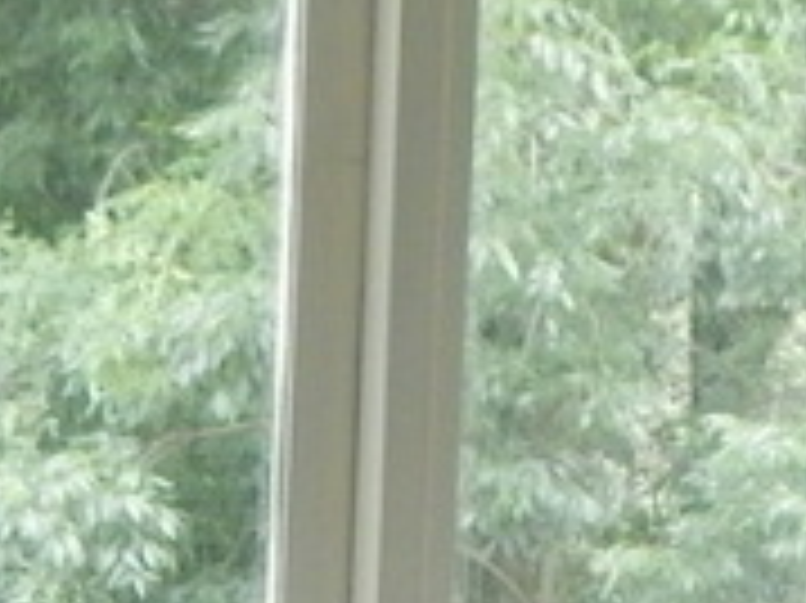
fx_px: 3048
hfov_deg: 14.2
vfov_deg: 10.6
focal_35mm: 131
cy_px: 1112
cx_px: 1144
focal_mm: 4
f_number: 3
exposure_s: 1/60
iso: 400
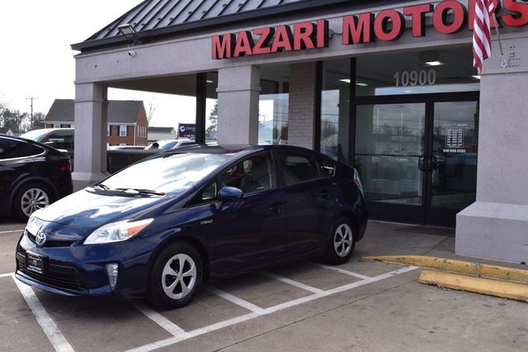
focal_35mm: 40
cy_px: 176
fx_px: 594
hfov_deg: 47.9
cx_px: 264
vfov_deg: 33.0
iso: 400
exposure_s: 1/320
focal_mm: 27
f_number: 10
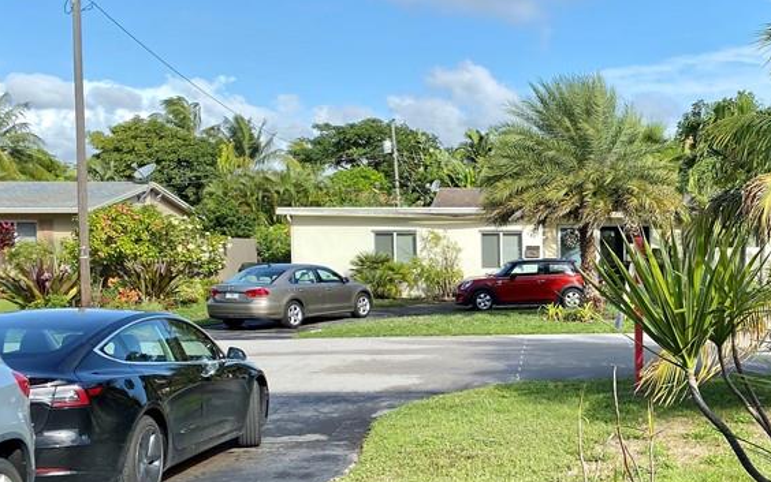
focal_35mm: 50
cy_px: 302
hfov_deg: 38.0
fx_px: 1051
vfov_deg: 25.8
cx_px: 671
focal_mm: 4.25
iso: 32
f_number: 1.8
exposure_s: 1/1838
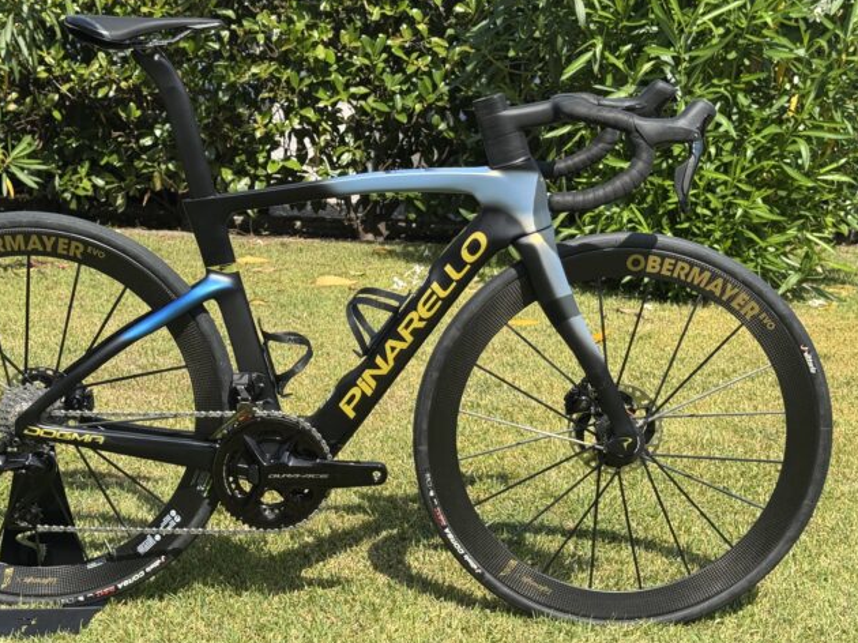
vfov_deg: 24.0
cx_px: 320
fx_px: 1511
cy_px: 285
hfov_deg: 31.5
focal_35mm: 61
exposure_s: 1/2415
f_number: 1.78
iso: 64
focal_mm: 6.76
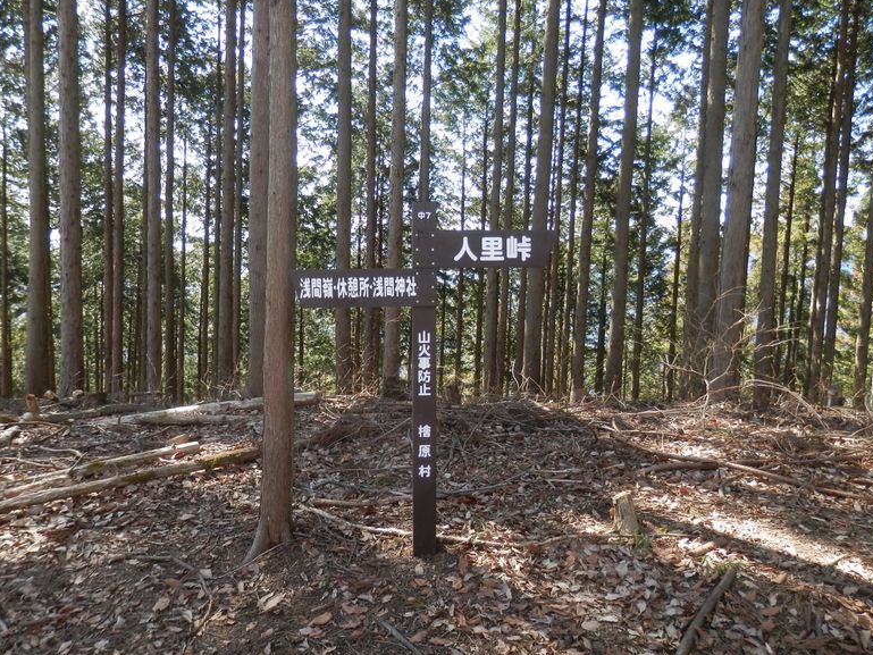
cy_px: 317
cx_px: 434
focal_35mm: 26
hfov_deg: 67.3
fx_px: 656
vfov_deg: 53.1
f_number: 3
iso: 80
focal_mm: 4.5
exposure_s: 1/80
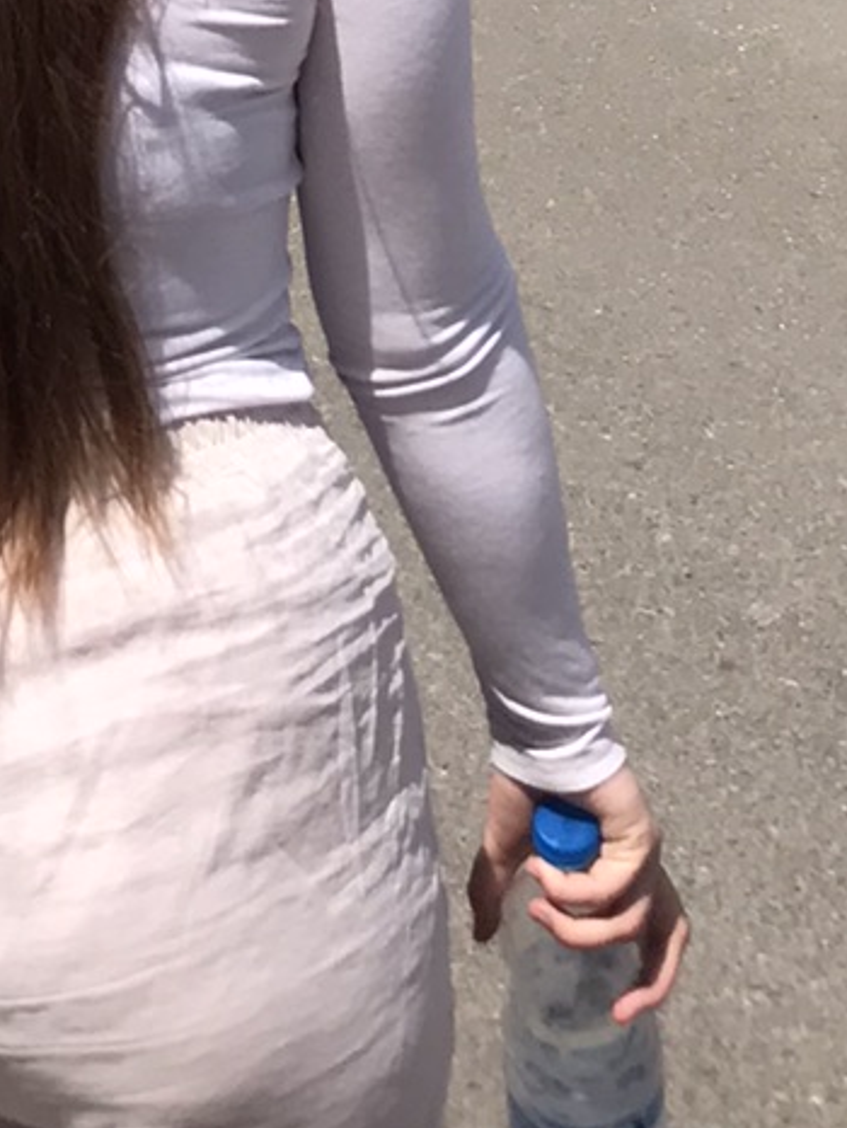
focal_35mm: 123
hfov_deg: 11.9
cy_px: -891
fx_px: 4009
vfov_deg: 14.2
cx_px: -60
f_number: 1.8
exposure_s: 1/2994
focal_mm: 3.99
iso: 20
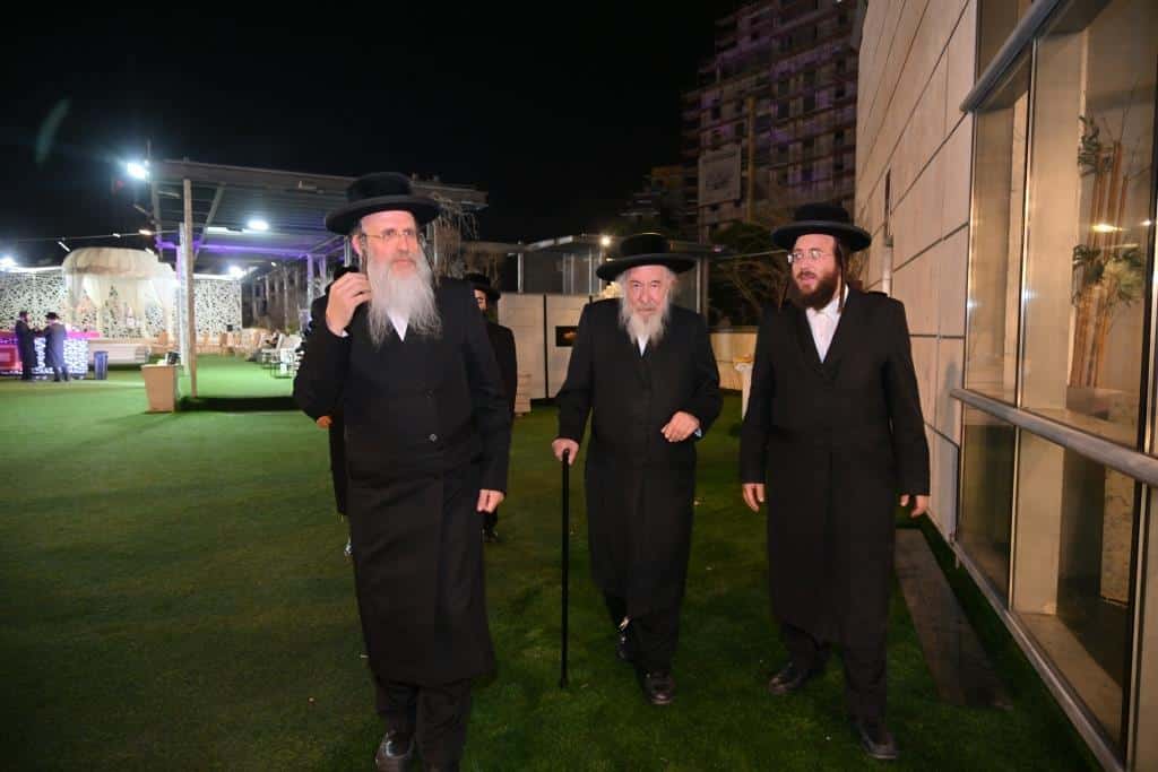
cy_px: 386
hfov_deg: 73.7
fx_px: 772
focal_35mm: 24
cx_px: 579
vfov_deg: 53.1
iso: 1000
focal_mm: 24
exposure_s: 1/100
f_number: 4
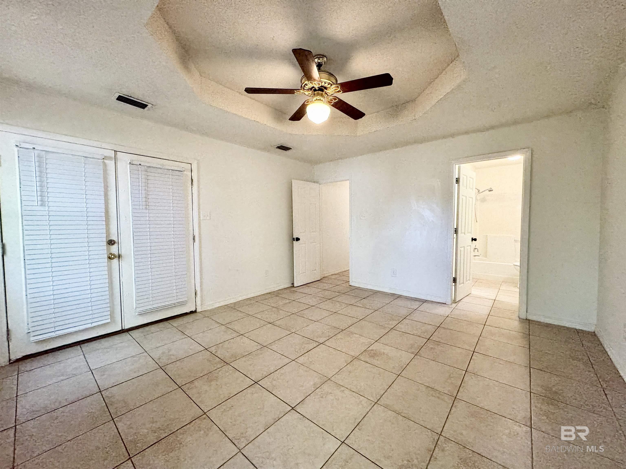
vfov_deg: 85.7
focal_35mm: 14
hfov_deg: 102.1
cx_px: 313
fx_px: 253
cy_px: 234
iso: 200
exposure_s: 1/60
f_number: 2.2
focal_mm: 2.22
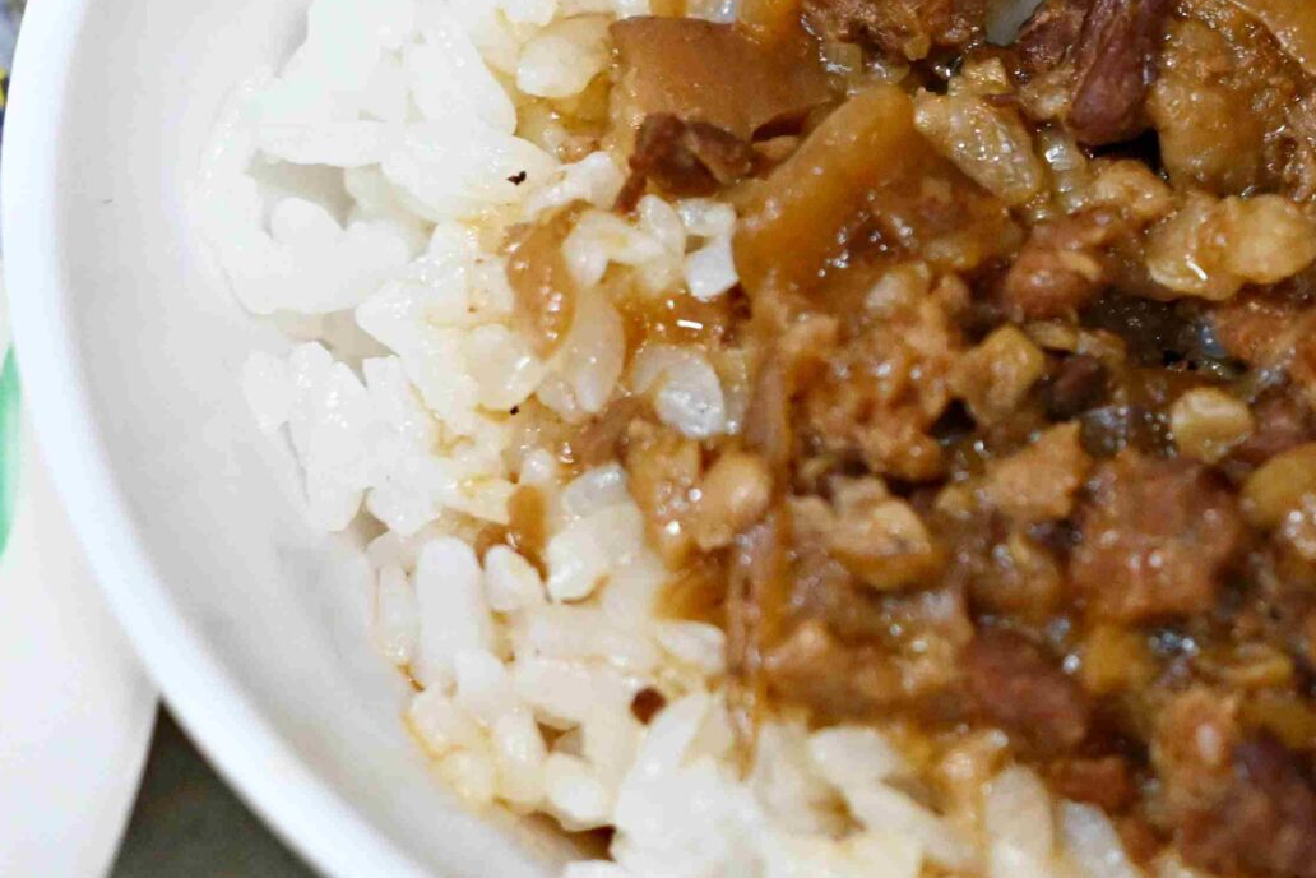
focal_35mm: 186
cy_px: 316
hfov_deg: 10.9
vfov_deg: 7.4
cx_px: 1418
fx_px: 6799
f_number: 3.2
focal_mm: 50
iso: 3200
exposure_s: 1/200
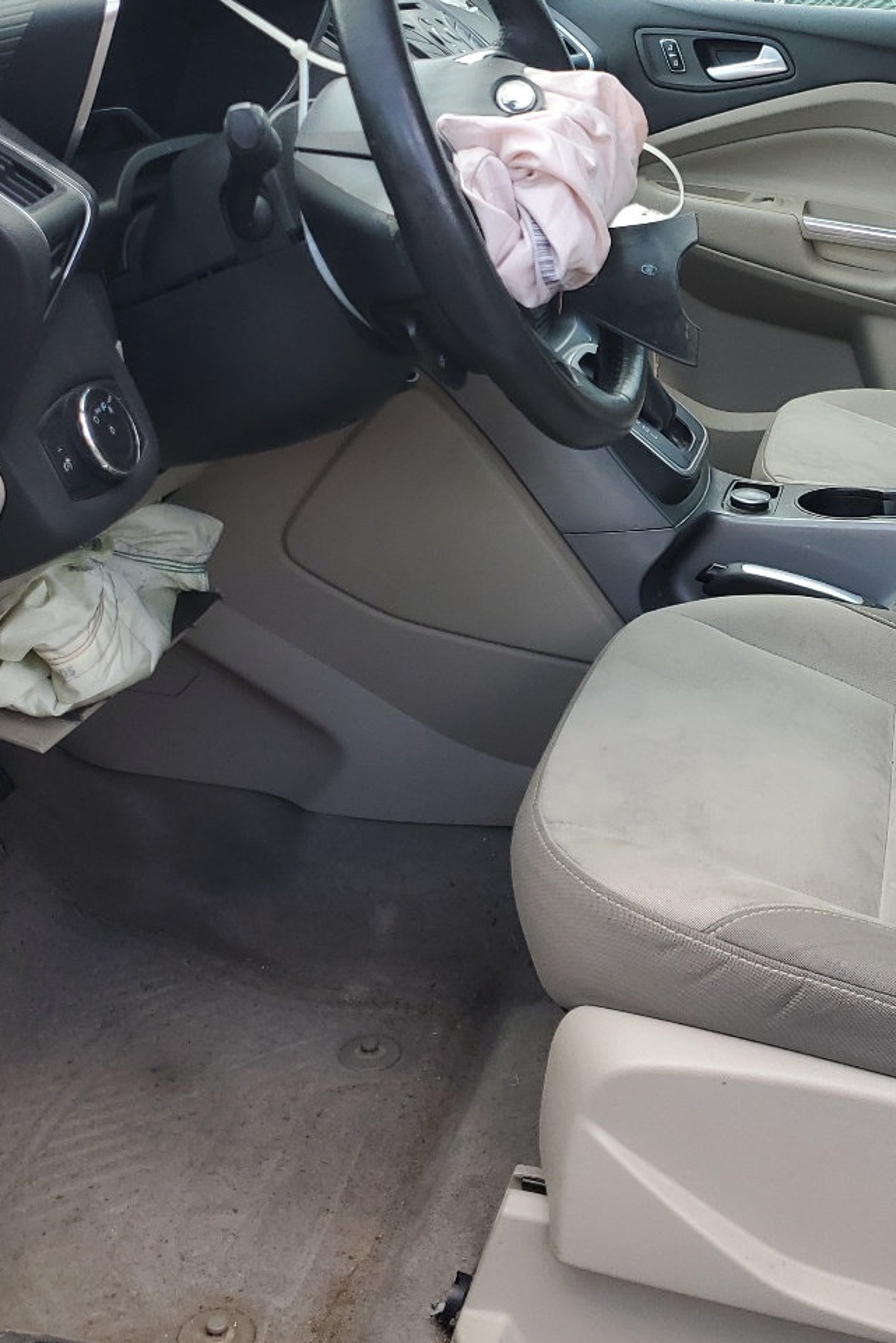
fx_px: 1679
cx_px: 787
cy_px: 560
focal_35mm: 45
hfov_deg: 28.8
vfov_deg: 43.5
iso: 50
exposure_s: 1/385
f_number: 1.5
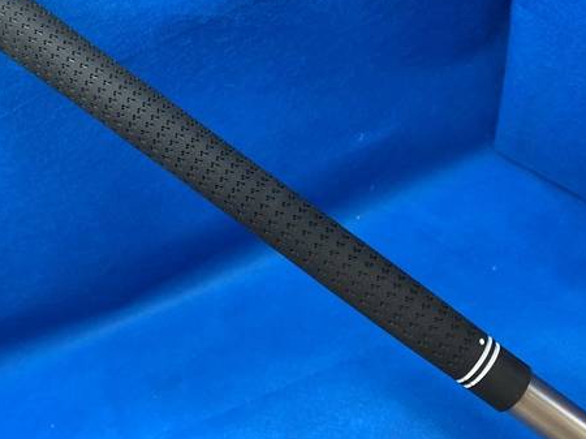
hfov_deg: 49.7
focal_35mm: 37
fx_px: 626
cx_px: 224
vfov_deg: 38.2
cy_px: 150
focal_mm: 4.25
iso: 125
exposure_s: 1/60
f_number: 1.8
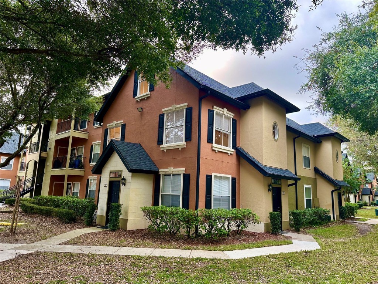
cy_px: 142
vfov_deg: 56.8
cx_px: 189
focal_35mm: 24
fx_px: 262
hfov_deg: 71.6
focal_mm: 6.86
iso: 100
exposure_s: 1/162
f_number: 1.78
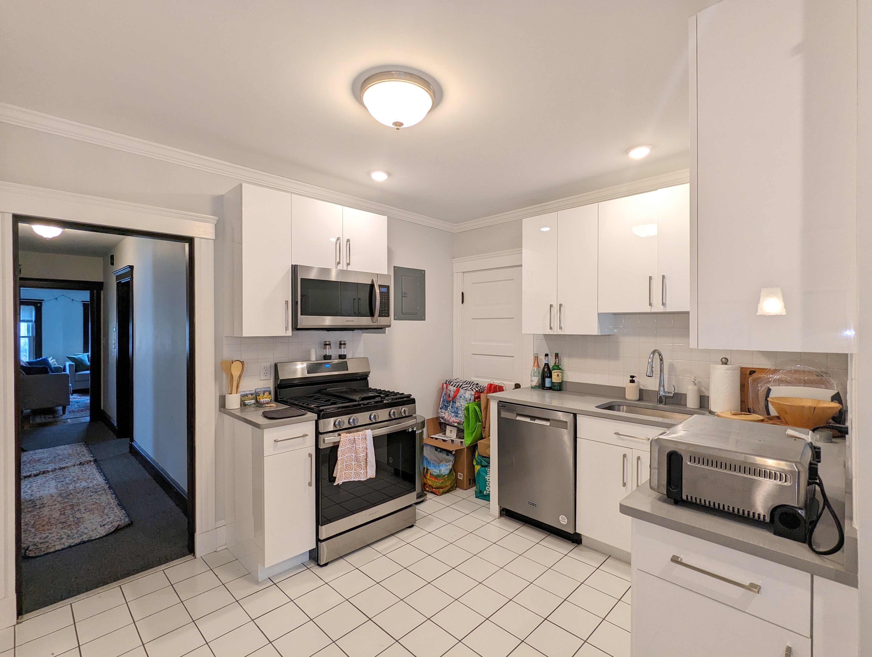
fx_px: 404
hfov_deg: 94.4
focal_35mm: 16
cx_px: 436
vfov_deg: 78.2
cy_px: 328
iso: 59
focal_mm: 2.35
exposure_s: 1/40
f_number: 2.2
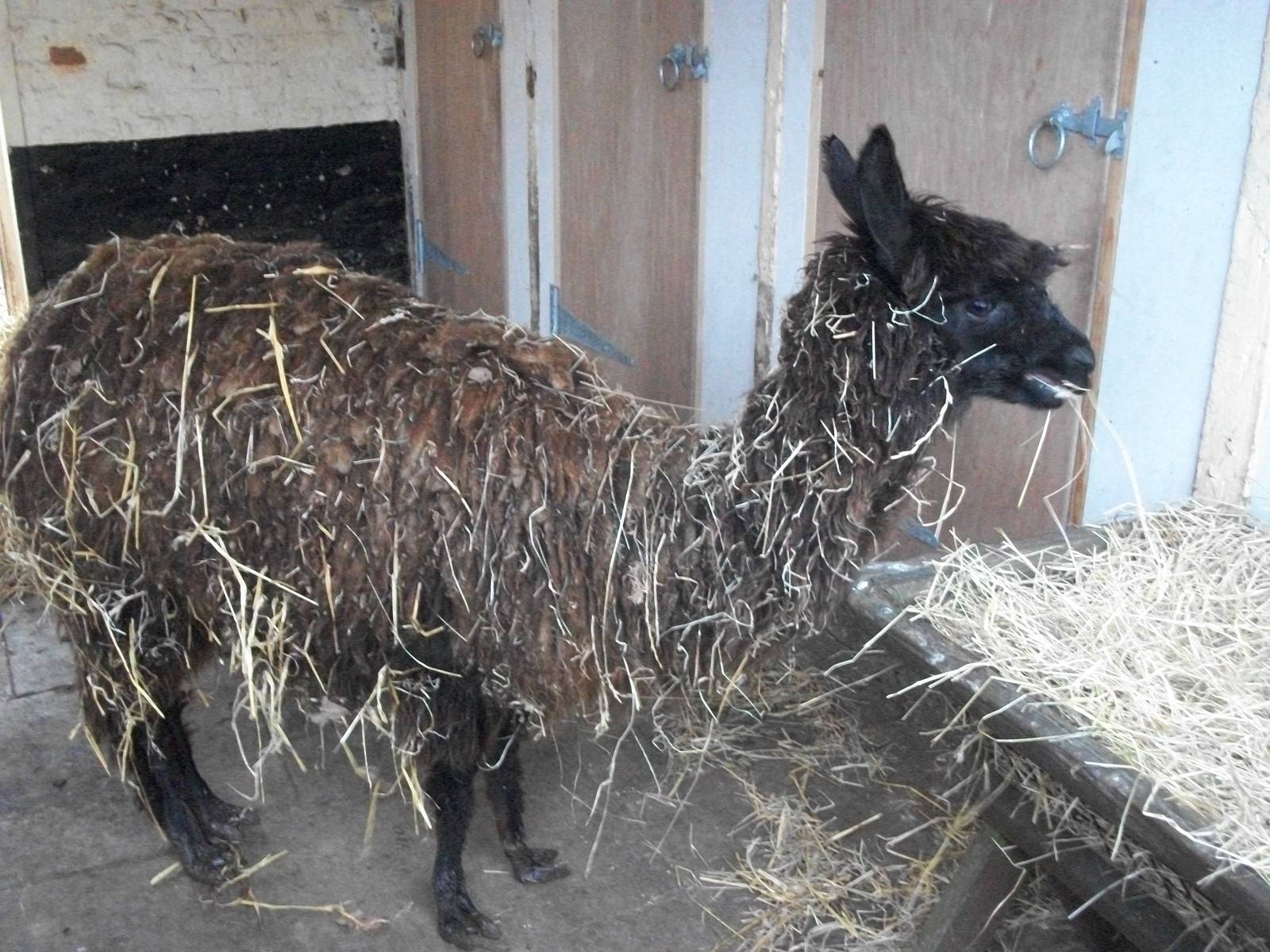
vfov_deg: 36.0
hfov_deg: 46.8
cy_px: 476
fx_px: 1468
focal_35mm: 40
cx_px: 635
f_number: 3.2
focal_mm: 7.1
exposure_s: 1/40
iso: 800
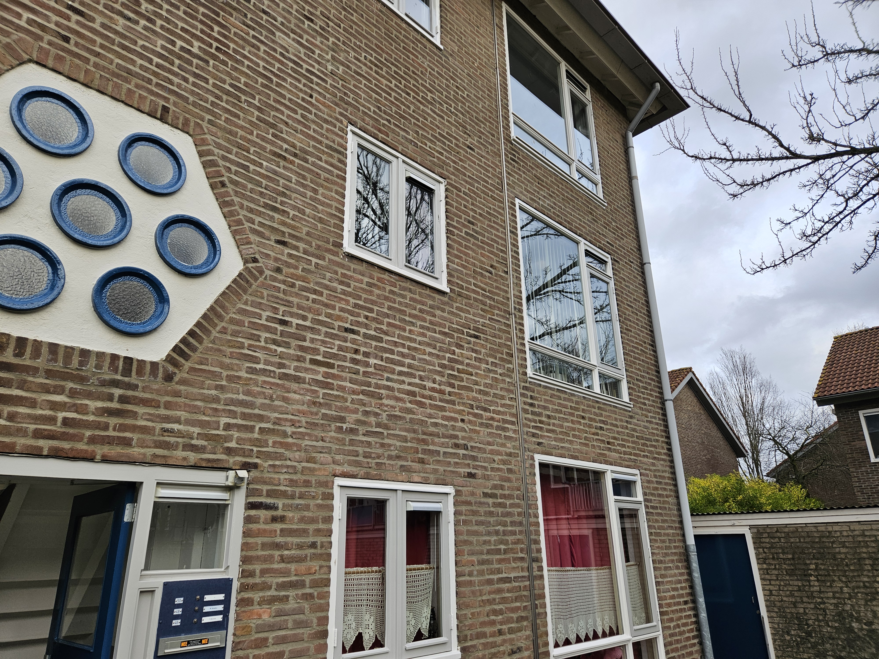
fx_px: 584
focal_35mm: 23
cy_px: 330
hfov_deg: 73.9
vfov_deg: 58.9
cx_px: 440
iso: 40
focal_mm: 5.4
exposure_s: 1/466
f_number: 1.8
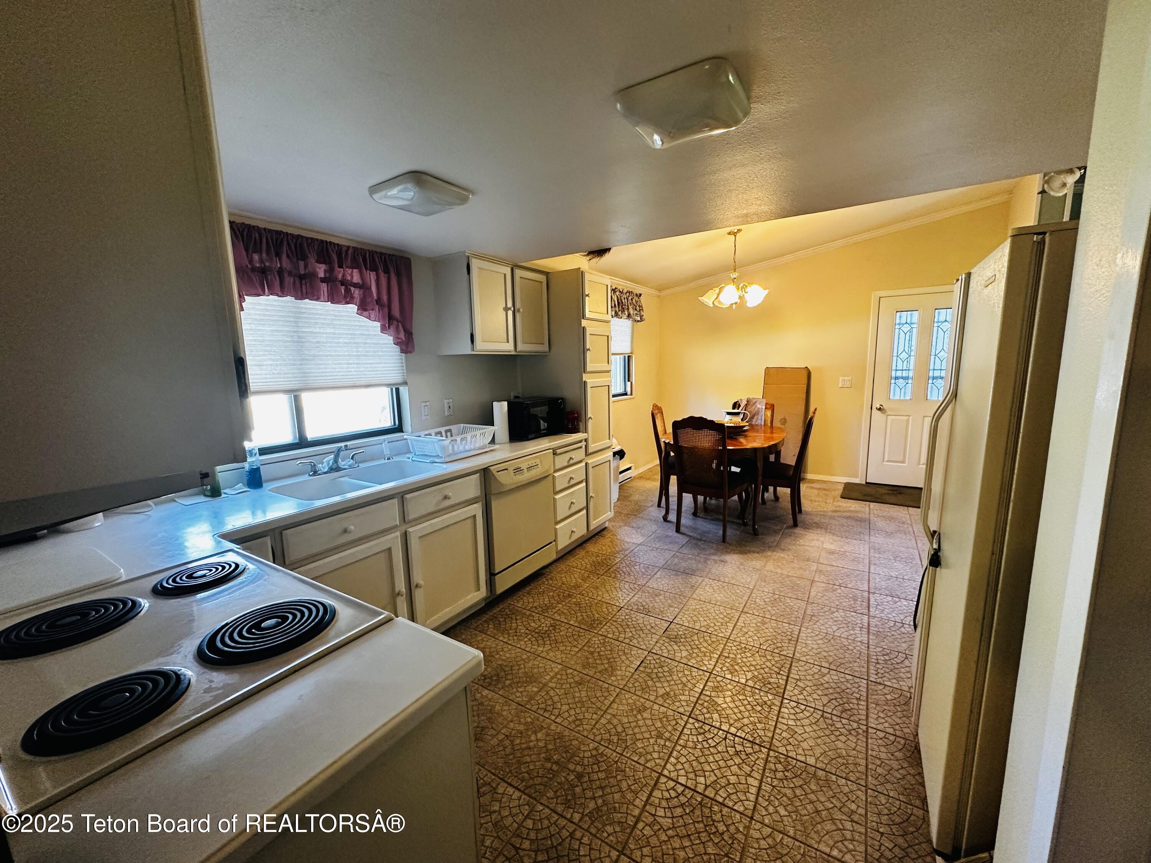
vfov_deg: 85.7
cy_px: 432
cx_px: 576
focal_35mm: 14
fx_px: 466
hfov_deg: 102.1
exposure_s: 1/60
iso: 250
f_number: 2.2
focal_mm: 2.22
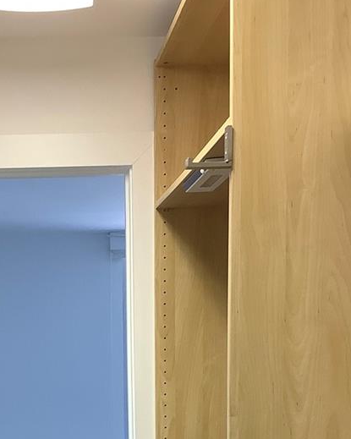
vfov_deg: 25.5
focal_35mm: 70
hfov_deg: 21.4
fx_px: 909
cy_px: 462
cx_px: 41
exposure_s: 1/60
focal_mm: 3.3
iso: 50
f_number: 2.4
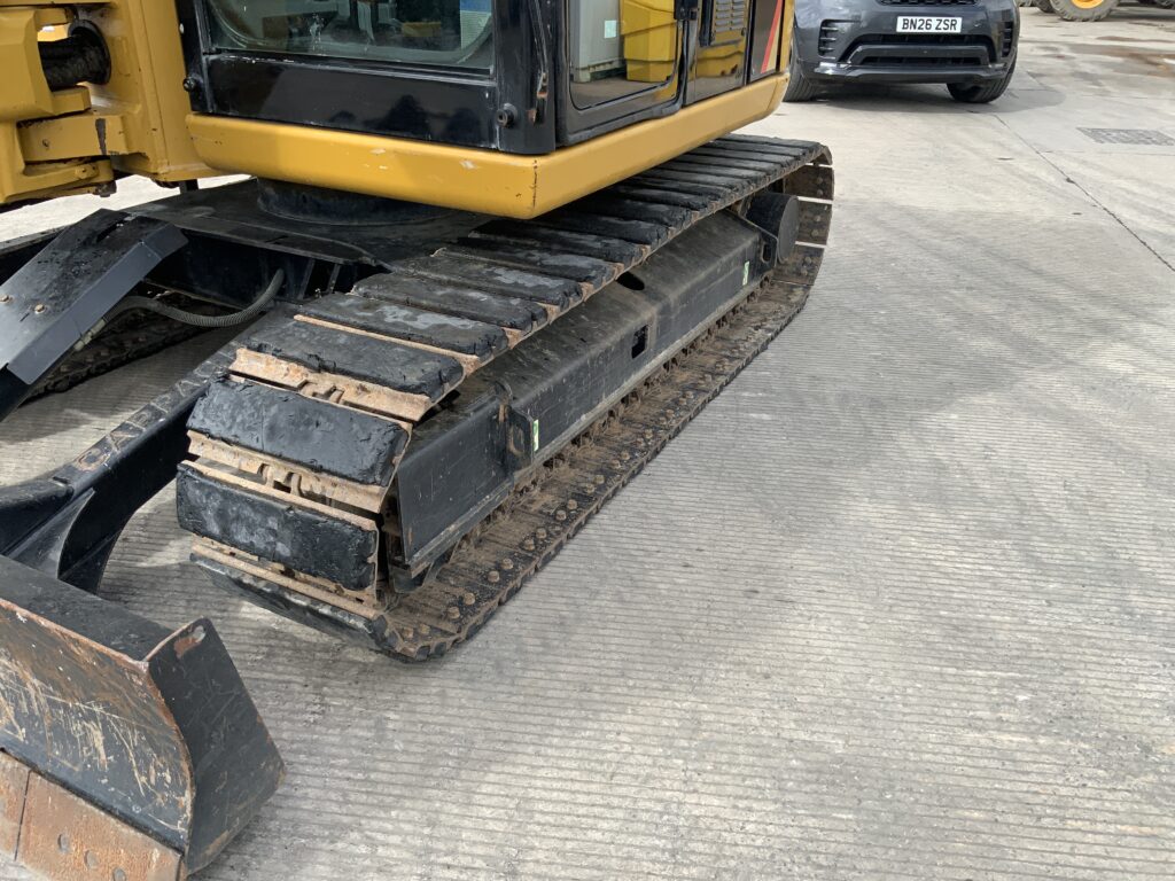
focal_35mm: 29
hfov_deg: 61.7
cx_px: 588
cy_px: 440
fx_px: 984
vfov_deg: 48.2
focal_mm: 3
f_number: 1.8
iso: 16
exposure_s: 1/613
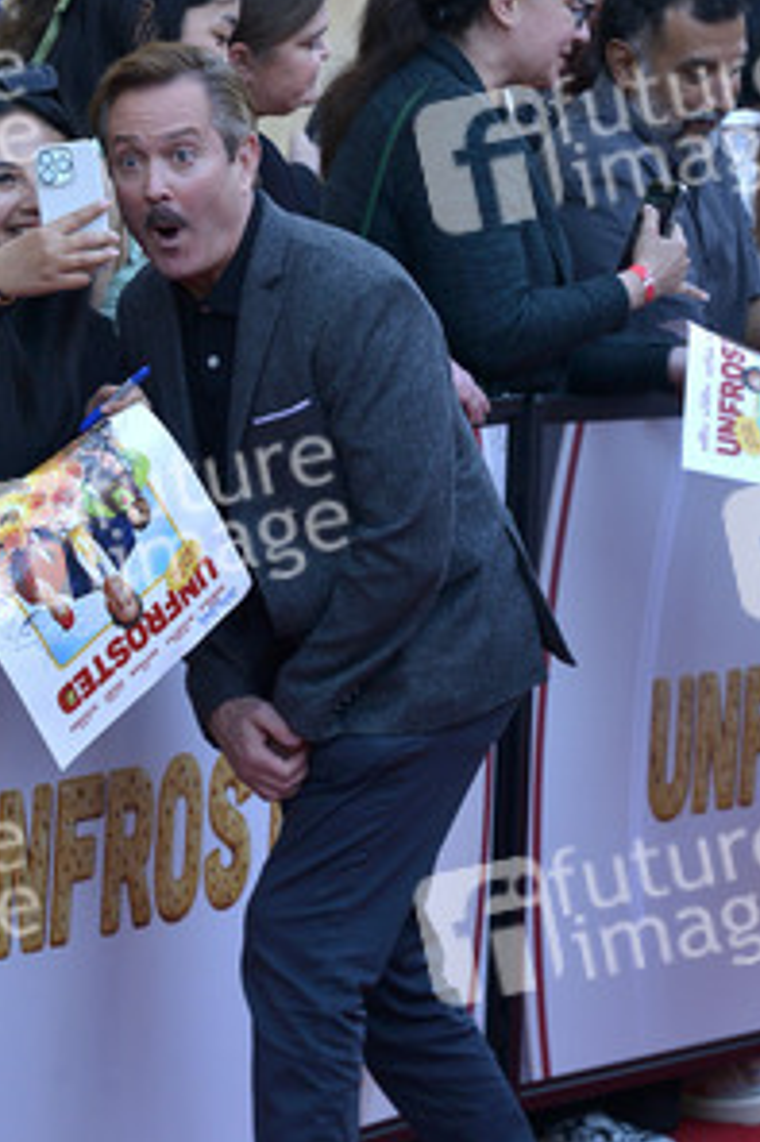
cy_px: 721
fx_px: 7291
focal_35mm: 230
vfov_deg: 9.0
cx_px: 264
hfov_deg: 6.0
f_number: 7.1
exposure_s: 1/250
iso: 320
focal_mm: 170
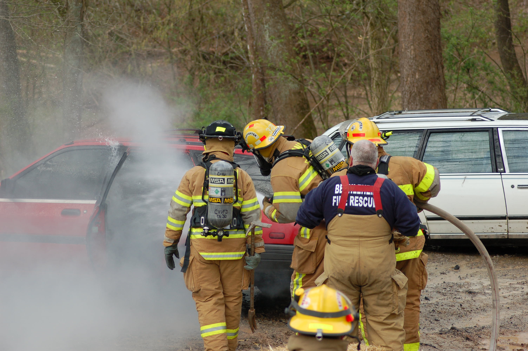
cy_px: 176
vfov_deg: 7.0
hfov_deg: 10.6
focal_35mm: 195
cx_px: 264
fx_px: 2857
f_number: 5.6
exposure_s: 1/500
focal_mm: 130
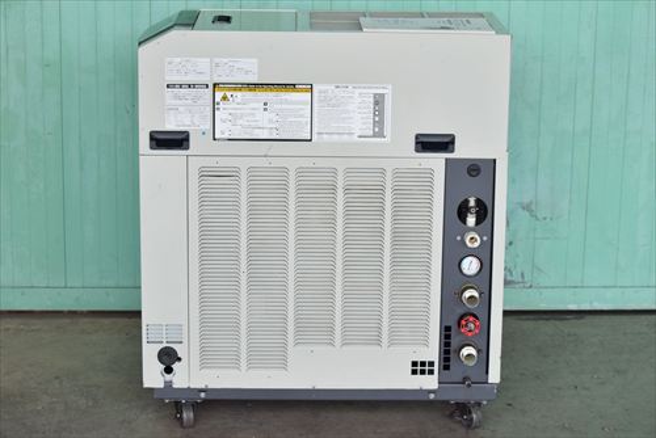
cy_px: 219
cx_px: 328
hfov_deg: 24.6
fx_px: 1504
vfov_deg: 16.6
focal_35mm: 82
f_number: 6.3
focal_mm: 55
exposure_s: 1/320
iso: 1250
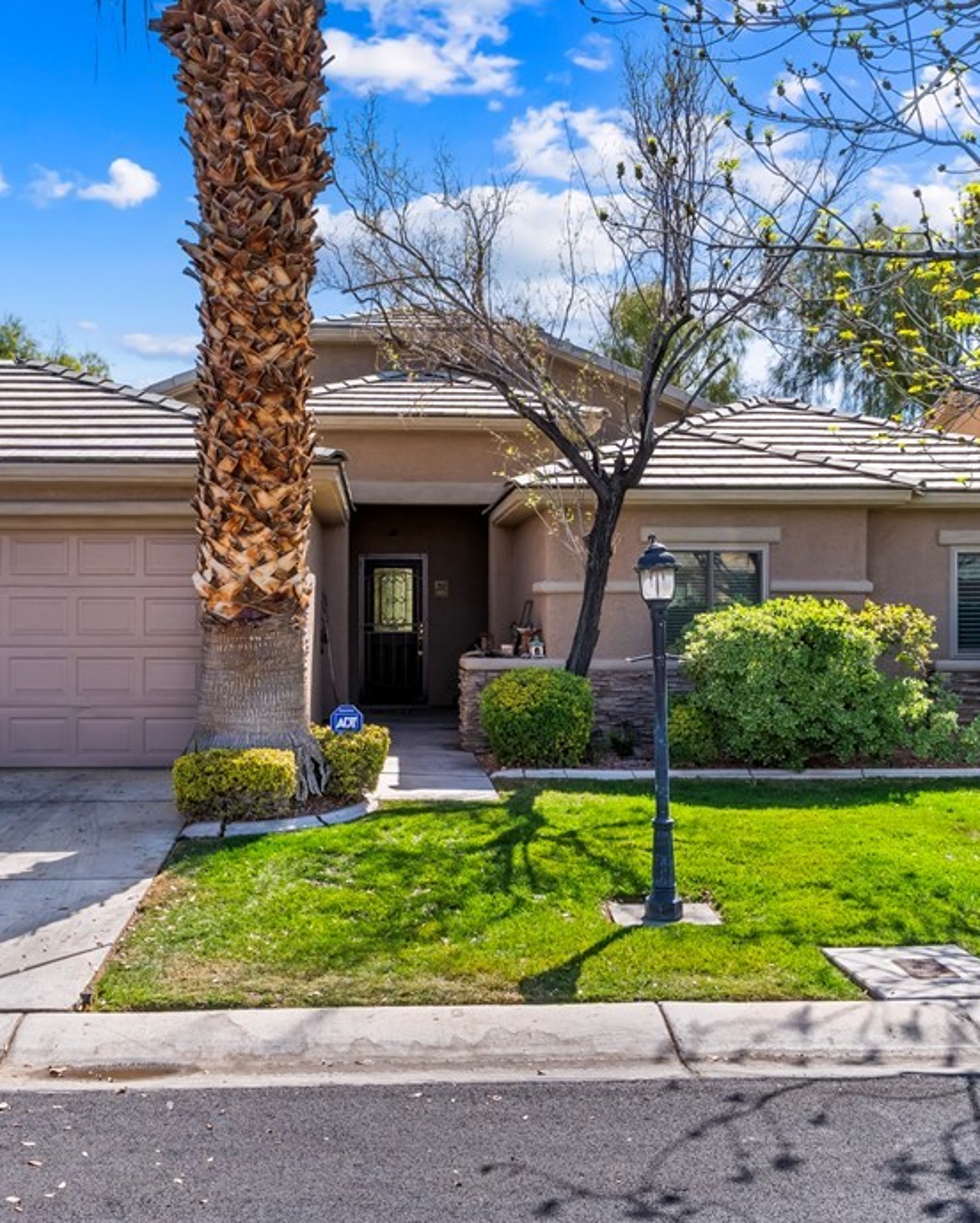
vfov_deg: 52.8
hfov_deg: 43.3
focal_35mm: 34
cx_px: 430
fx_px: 1232
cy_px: 607
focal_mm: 23
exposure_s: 1/8000
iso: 320
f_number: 8
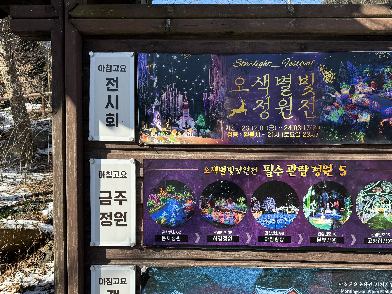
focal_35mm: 33
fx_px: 374
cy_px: 197
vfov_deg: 42.3
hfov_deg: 54.9
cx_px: 237
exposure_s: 1/1637
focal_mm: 6.86
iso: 80
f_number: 1.78
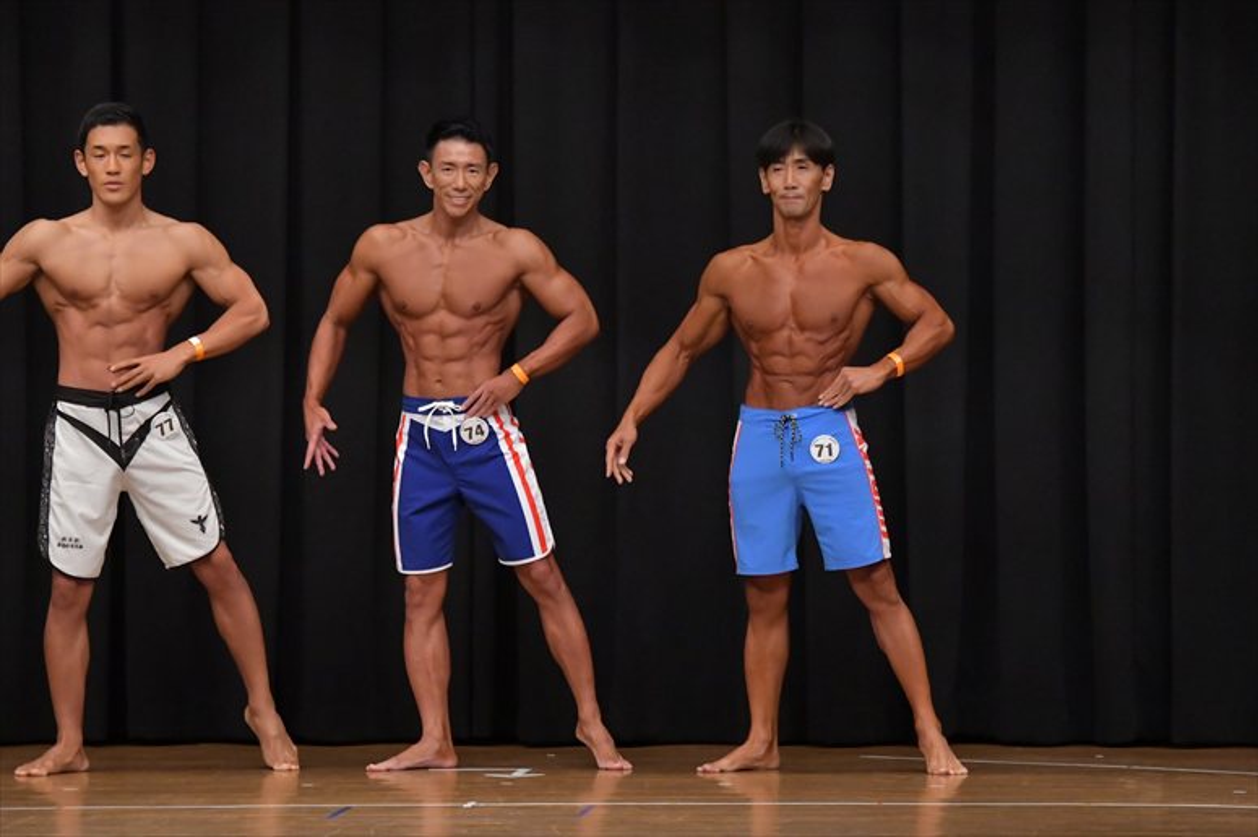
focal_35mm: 225
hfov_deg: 9.2
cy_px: 418
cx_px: 629
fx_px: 7859
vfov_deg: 6.1
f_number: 5.6
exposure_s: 1/400
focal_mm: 150
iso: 6400
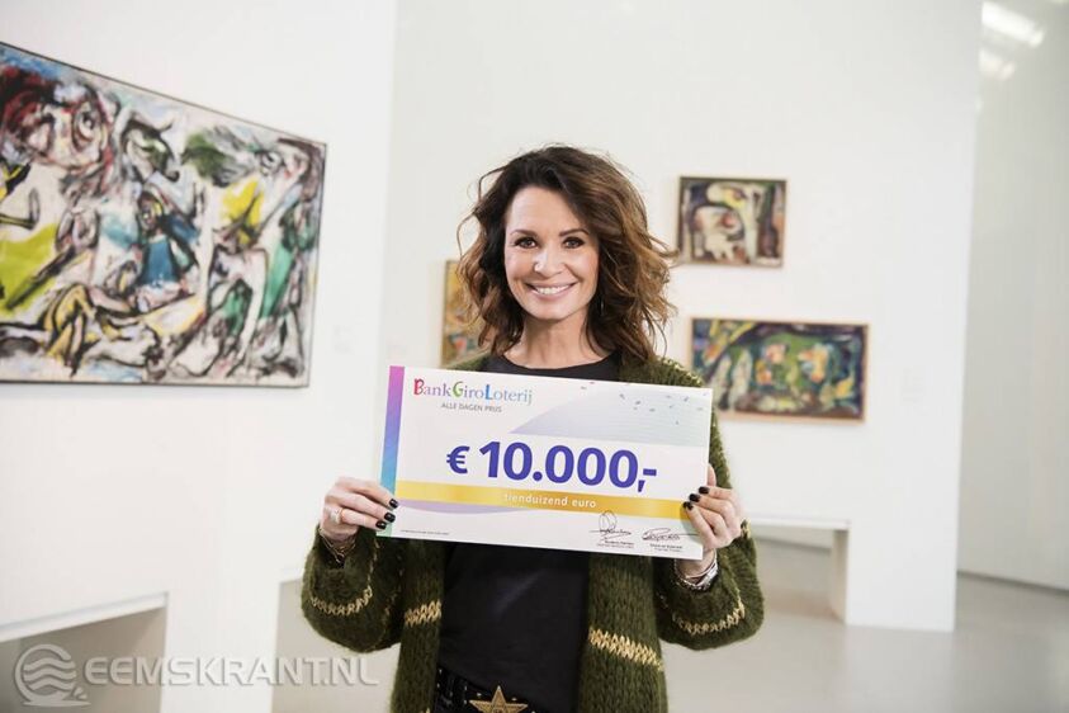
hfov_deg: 41.1
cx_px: 534
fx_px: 1425
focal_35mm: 48
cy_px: 356
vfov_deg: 28.1
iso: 1600
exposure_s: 1/125
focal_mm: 48
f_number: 4
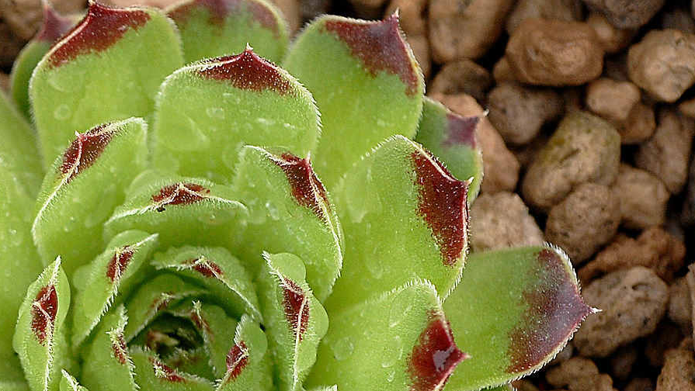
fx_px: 4664
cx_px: -219
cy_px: 368
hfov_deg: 8.4
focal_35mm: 253
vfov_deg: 4.8
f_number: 7.1
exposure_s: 1/125
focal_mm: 60
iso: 200
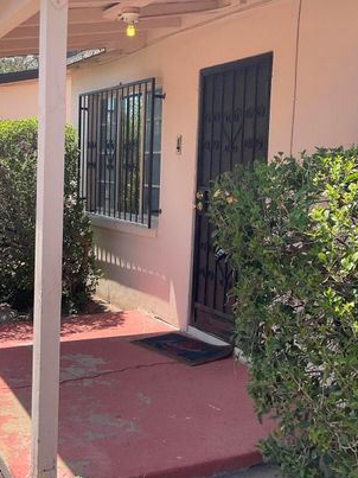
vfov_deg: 39.7
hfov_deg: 30.3
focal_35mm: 48
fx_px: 662
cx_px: 179
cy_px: 244
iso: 16
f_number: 1.8
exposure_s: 1/728
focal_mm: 3
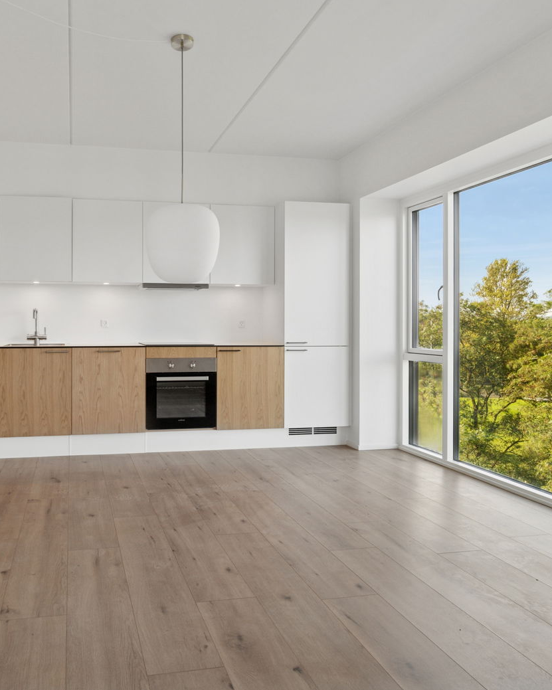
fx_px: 531
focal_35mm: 26
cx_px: 178
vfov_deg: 66.0
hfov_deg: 53.7
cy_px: 337
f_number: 8
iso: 200
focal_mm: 12
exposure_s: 1/400
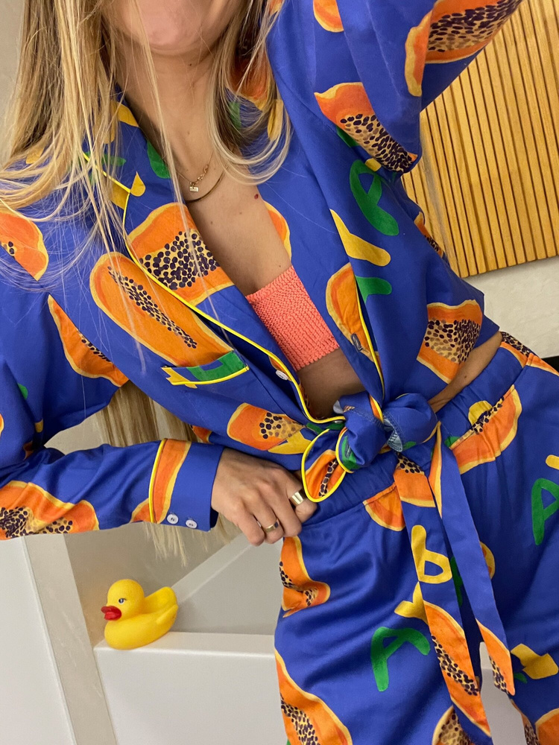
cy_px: 372
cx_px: 280
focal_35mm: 30
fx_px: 646
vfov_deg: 60.0
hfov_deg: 46.8
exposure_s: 1/33
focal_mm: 2.71
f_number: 2.2
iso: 250
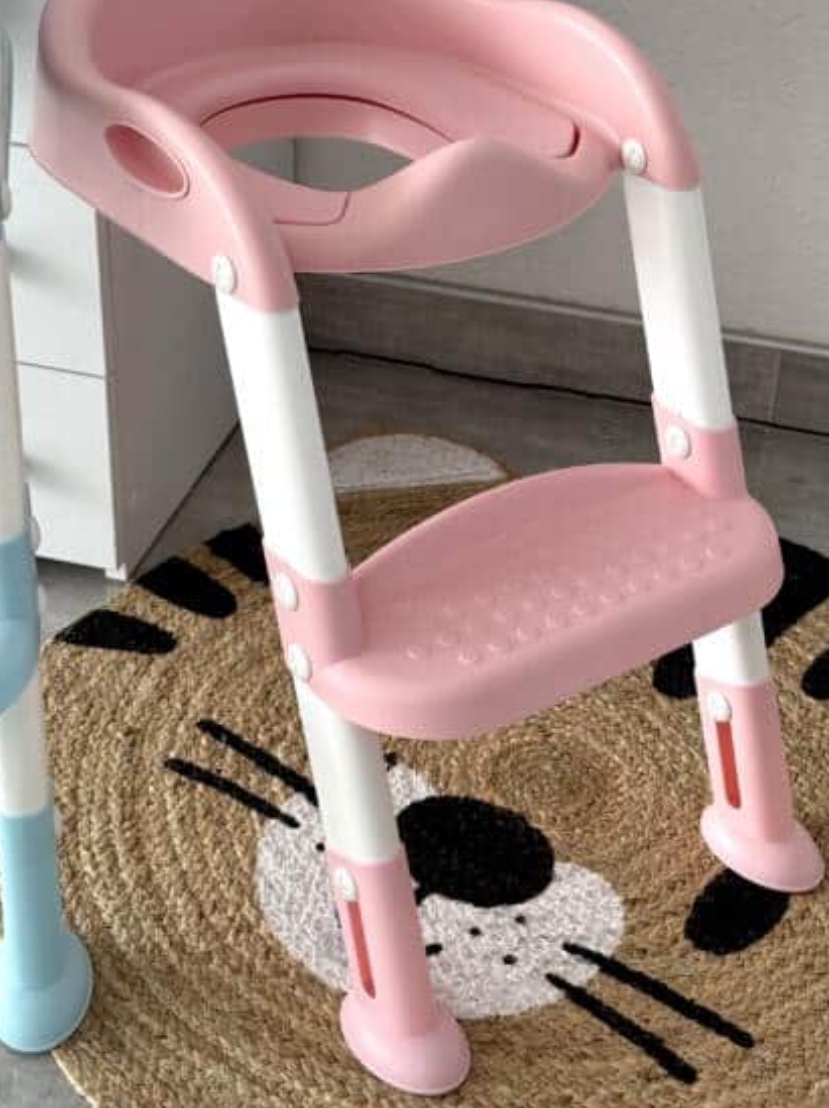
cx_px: 454
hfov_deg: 23.3
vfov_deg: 30.7
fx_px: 2014
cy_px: 498
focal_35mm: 63
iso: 80
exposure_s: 1/121
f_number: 1.78
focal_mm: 6.76
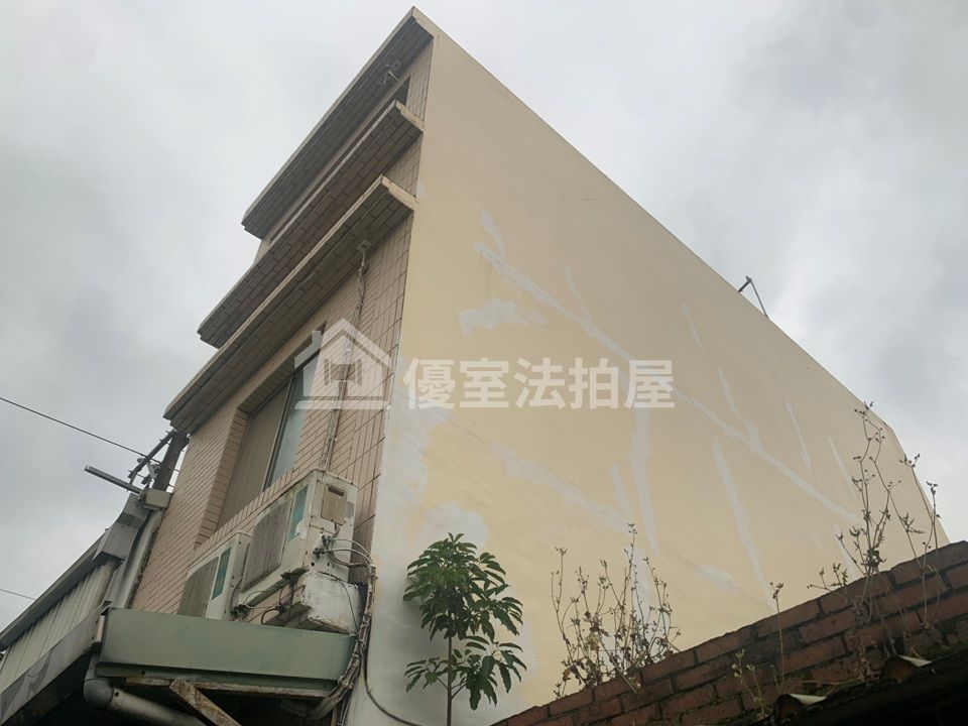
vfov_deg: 53.1
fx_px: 727
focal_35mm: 26
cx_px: 484
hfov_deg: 67.3
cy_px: 363
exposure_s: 1/337
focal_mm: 4.25
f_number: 1.8
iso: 25
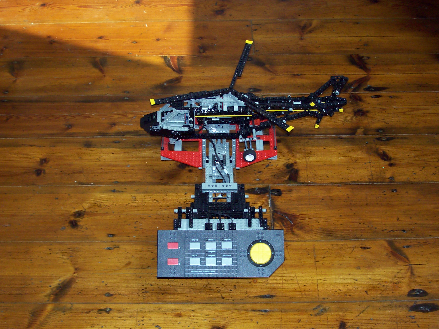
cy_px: 159
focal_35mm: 61
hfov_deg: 31.7
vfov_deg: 24.0
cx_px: 211
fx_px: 774
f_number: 3.4
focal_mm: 9.4
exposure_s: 1/83.6
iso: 80
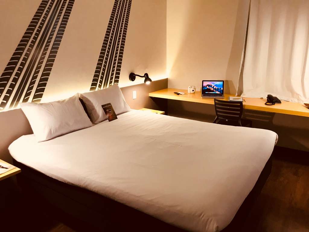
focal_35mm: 28
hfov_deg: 63.4
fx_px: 250
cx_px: 154
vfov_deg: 49.7
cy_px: 116
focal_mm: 3.99
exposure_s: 1/17
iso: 40
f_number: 1.8
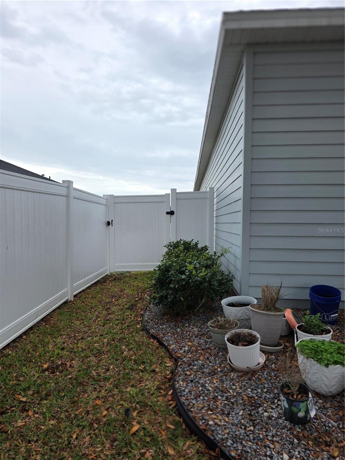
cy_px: 230
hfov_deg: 58.9
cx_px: 172
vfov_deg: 73.9
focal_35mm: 23
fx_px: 306
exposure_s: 1/359
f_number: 1.7
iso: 32
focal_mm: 6.3
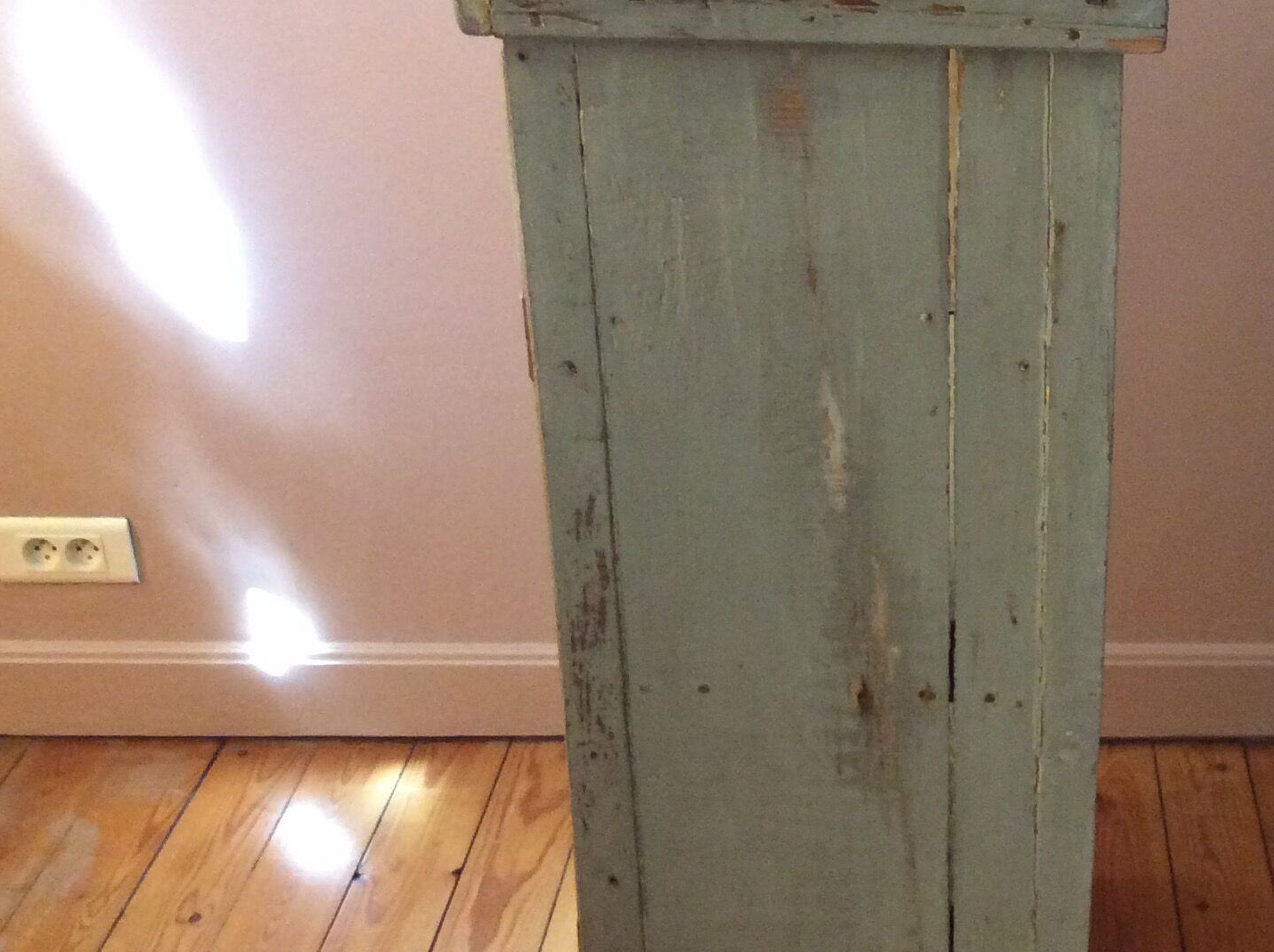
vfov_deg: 25.1
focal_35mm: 58
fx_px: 2131
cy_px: 570
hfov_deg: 32.2
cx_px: 1053
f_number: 2.4
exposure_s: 1/20
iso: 250
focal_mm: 3.3
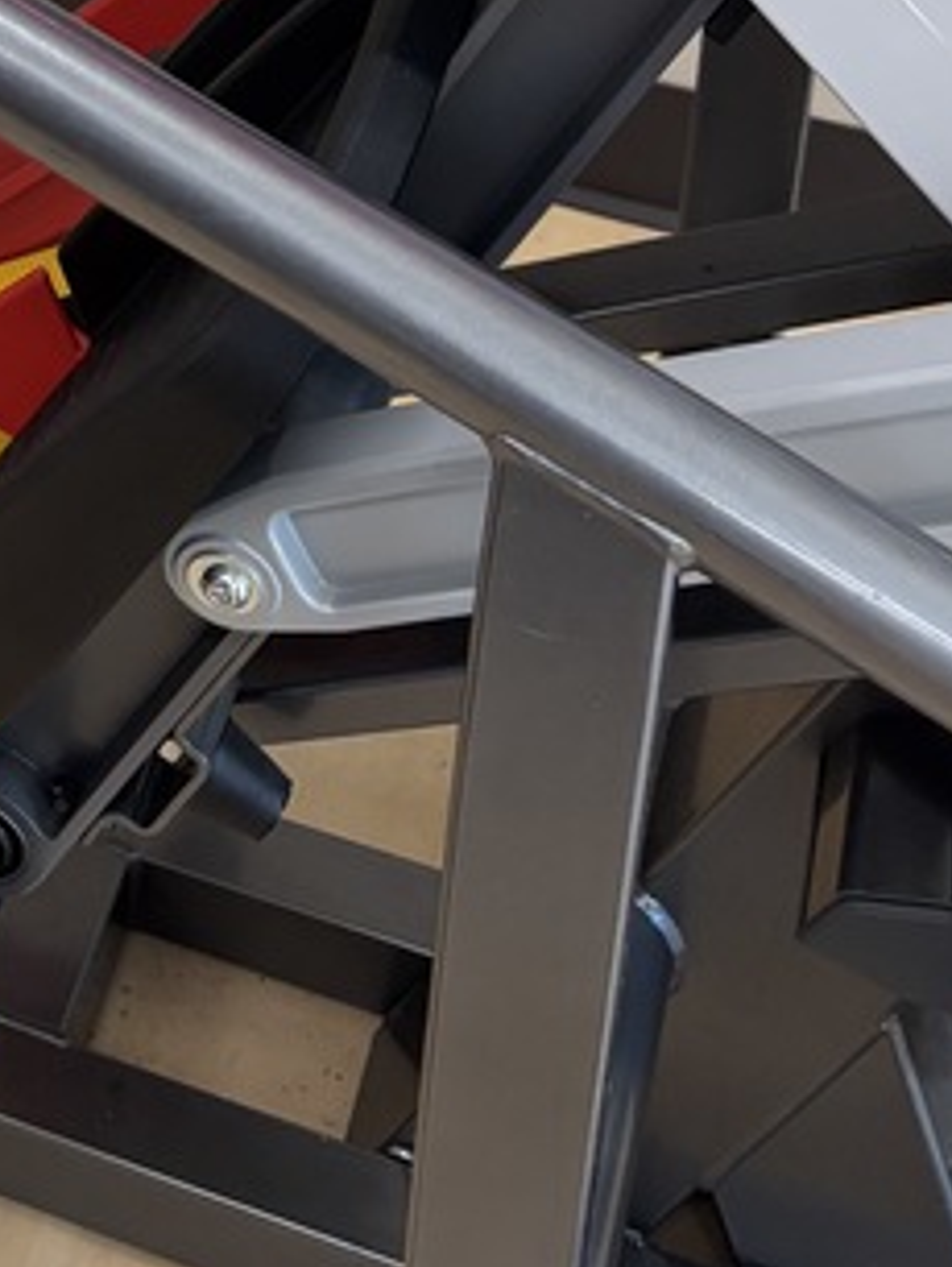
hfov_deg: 15.7
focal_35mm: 87
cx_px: -447
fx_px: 3186
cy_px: -613
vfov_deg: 19.7
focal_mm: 5.96
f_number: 1.6
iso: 100
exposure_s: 1/50
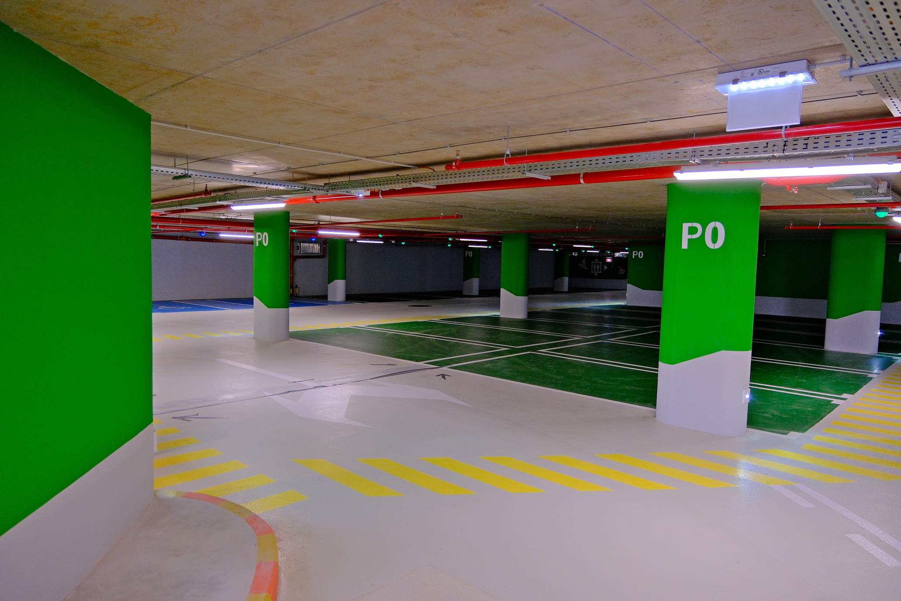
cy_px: 300
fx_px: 601
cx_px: 450
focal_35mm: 24
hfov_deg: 73.7
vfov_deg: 53.1
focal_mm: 16
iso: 640
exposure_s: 1/70
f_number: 2.8
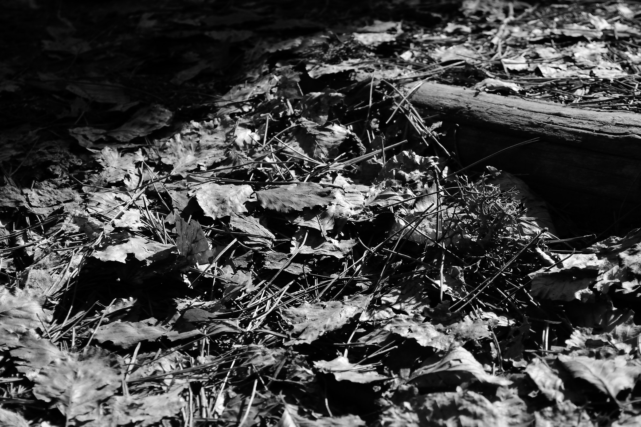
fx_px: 1469
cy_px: 214
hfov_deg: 24.6
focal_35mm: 82
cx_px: 320
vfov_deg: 16.6
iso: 400
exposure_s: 1/800
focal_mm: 55
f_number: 9
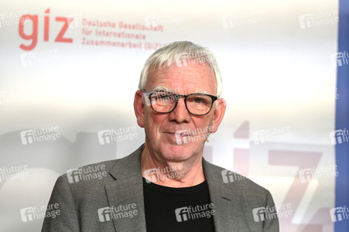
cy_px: 116
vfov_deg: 16.6
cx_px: 174
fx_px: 794
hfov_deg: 24.8
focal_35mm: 82
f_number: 4
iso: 4000
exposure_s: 1/2000
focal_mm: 82
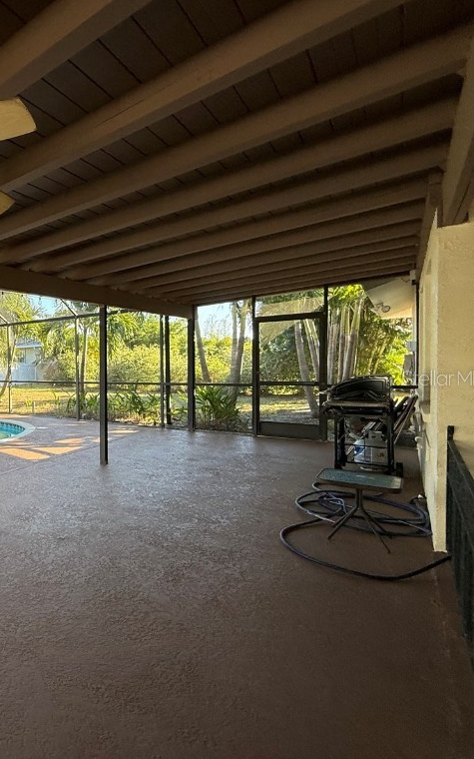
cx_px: -15
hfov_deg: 47.7
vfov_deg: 85.1
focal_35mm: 20
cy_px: 378
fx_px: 413
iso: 50
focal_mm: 2.22
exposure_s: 1/177
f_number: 2.2
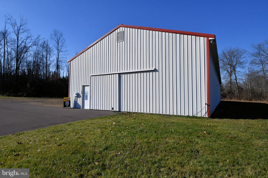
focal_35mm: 19
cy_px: 89
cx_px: 134
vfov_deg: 64.5
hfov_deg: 86.9
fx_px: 141
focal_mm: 13
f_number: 9
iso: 2500
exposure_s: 1/8000
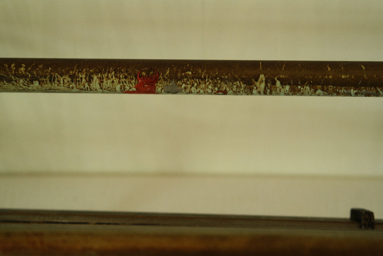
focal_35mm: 77
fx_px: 819
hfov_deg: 26.3
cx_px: 192
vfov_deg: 17.7
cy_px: 128
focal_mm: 50
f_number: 5.6
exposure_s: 1/25
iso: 400
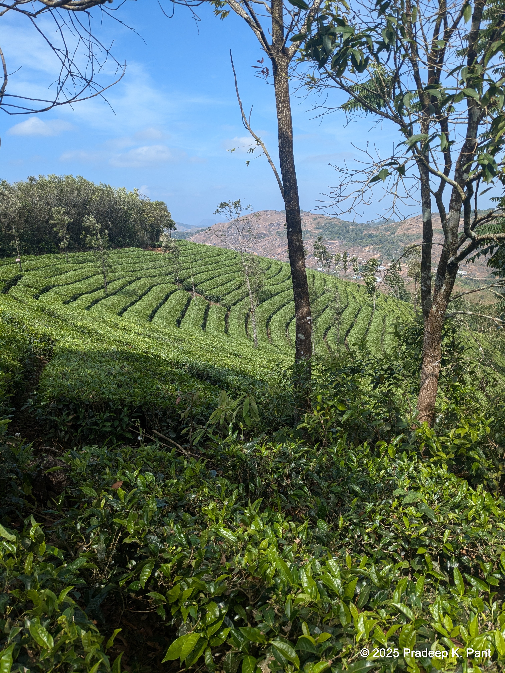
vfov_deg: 65.3
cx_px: 252
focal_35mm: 27
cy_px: 336
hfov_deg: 51.4
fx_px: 525
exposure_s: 1/1949
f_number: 1.73
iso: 55
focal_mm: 4.38
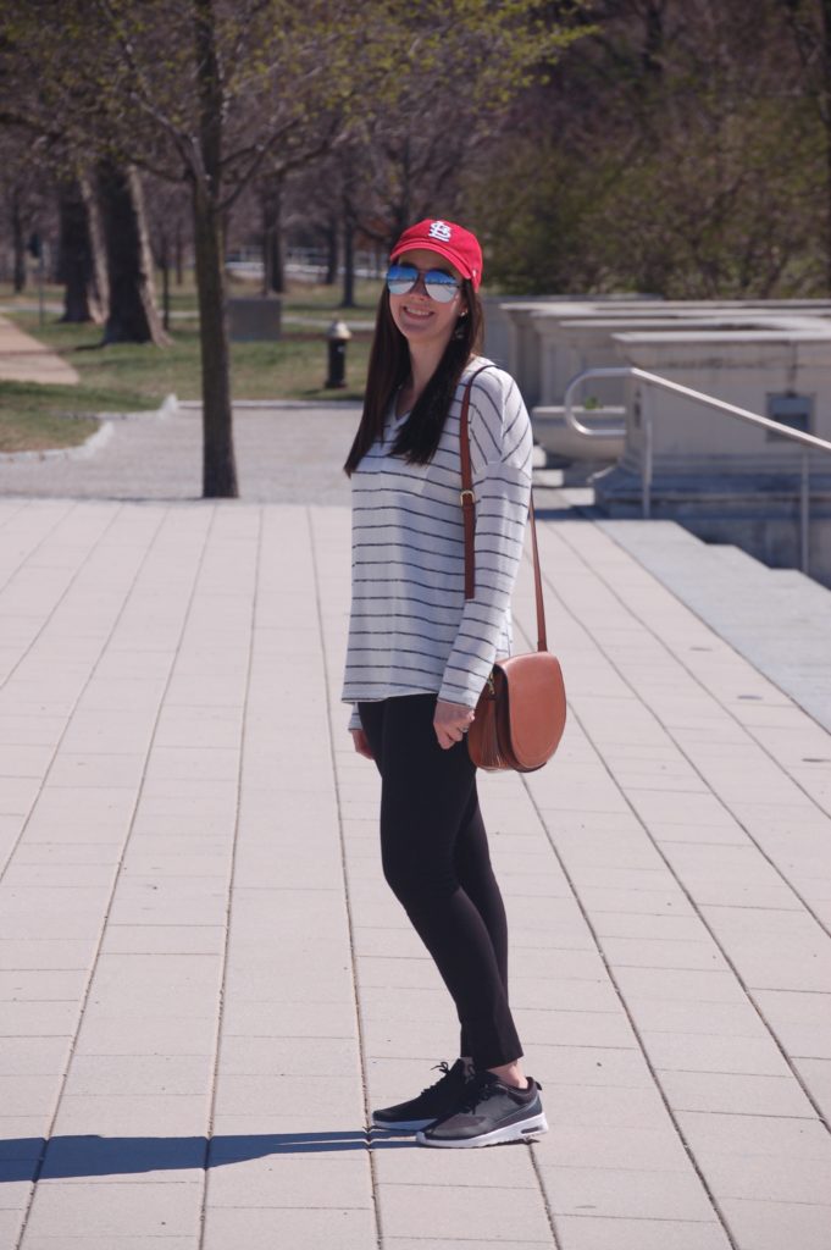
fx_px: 6243
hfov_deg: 7.6
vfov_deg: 11.4
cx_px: 416
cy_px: 625
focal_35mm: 180
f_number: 7.1
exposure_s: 1/800
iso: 200
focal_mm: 120
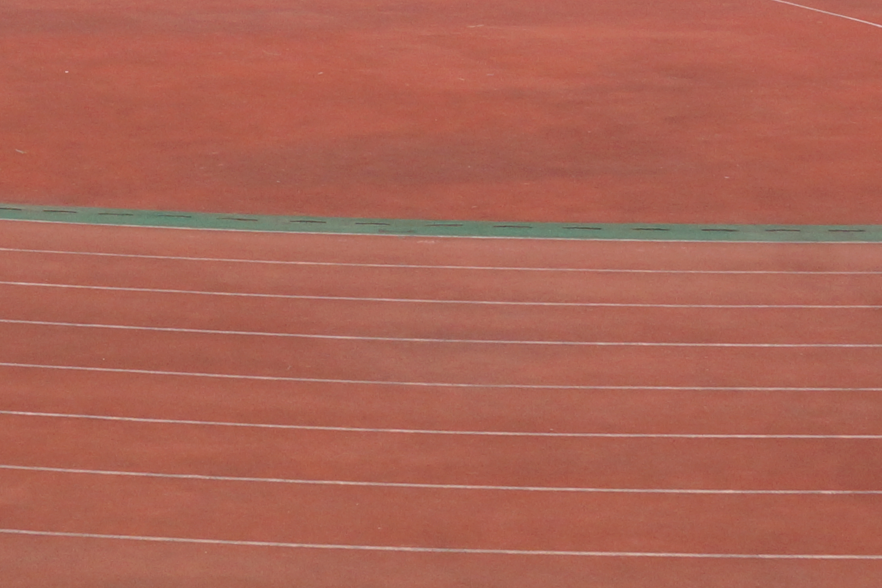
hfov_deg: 16.9
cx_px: 246
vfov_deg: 10.7
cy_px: -407
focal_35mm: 121
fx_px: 2964
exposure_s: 1/160
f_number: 9
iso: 400
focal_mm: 20
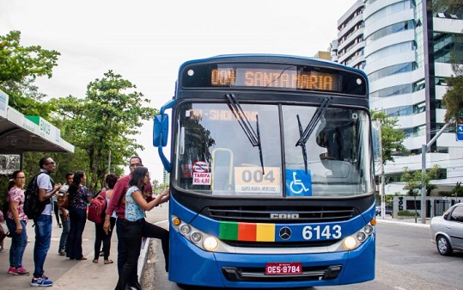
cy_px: 163
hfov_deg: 38.9
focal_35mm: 52
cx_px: 222
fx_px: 656
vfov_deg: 24.9
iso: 1600
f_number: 5.6
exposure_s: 1/100
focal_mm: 30
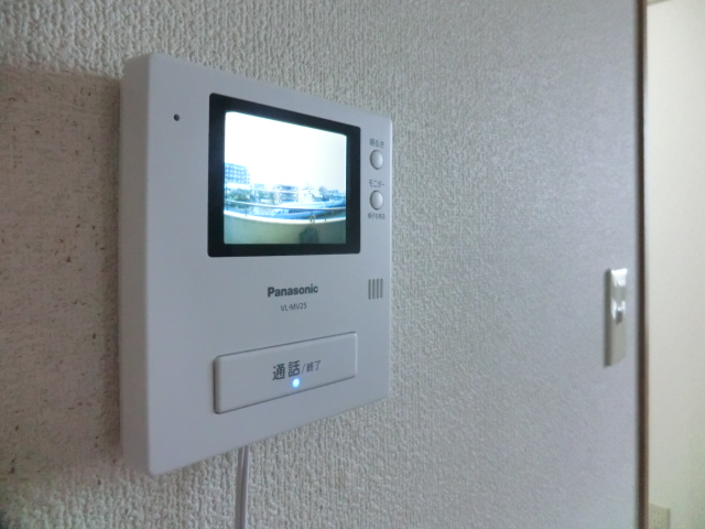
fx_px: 489
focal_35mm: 24
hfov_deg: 71.6
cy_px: 264
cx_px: 352
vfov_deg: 56.8
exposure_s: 1/50
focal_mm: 4.3
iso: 800
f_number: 3.2
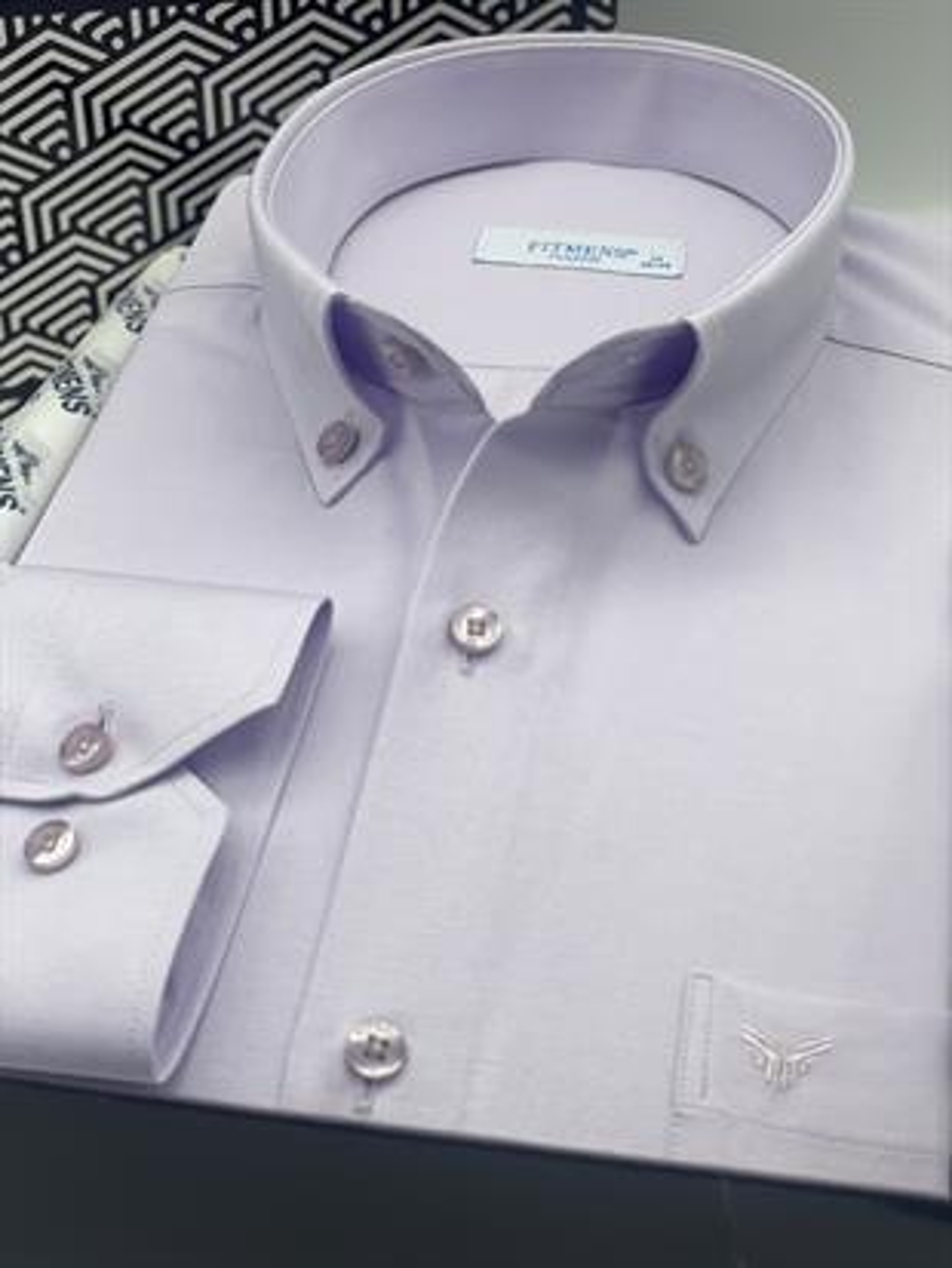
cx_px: 476
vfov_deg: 36.8
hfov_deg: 28.0
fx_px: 1906
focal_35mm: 52
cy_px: 634
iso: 25
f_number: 2
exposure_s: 1/174
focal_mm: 6
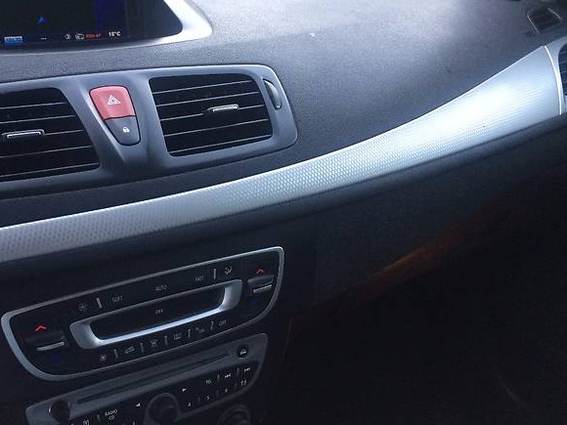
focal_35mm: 40
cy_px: 202
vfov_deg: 36.0
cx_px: 232
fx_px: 655
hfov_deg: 46.6
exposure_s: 1/33
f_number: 2.2
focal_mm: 4.2
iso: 160
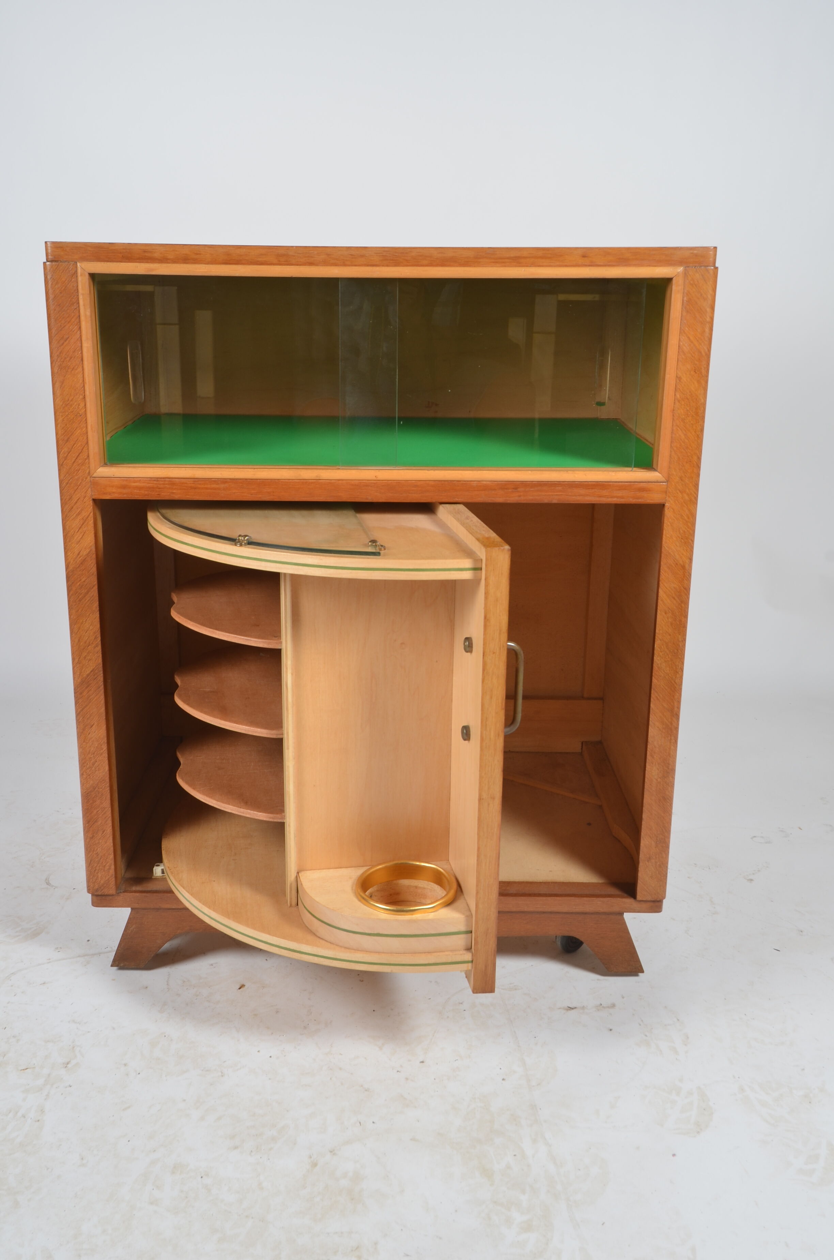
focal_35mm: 36
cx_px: 417
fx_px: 1257
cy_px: 630
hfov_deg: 36.7
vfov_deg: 53.2
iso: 100
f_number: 11
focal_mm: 24
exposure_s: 1/125
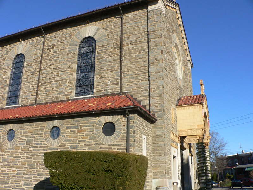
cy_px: 95
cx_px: 126
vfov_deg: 40.7
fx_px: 256
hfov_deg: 52.6
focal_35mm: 35
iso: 100
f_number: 5.6
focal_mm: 4.6
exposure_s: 1/400
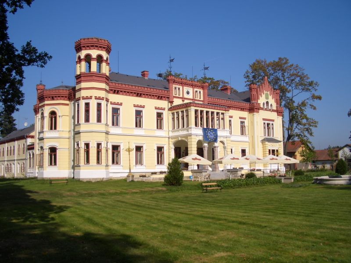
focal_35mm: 35
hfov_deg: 52.6
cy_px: 132
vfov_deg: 40.7
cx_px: 176
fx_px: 355
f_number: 4.3
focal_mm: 5.8
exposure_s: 1/640
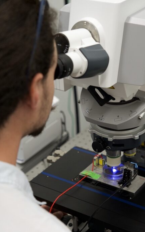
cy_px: 150
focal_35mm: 80
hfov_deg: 16.2
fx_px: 506
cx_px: 107
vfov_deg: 25.7
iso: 800
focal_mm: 53
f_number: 4
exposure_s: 1/160
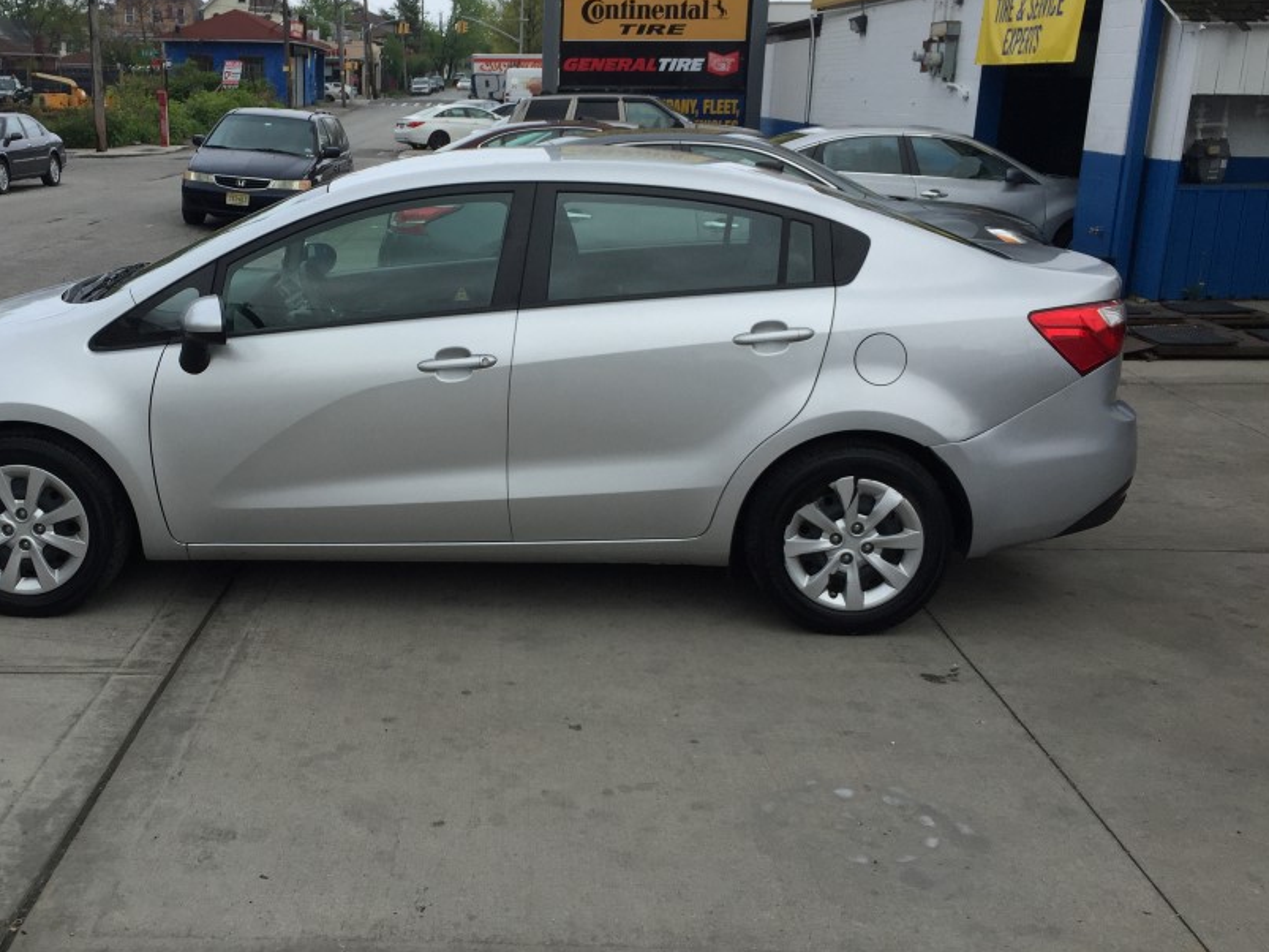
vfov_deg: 38.6
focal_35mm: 37
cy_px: 451
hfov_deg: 49.6
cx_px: 466
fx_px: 1356
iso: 32
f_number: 2.2
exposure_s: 1/1236
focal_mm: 4.15
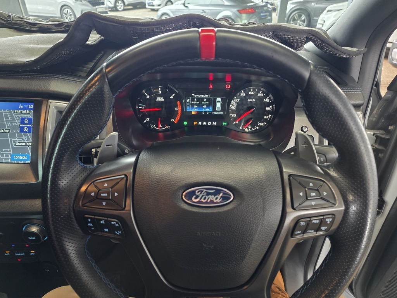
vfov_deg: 58.9
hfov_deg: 73.9
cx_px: 198
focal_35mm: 23
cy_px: 149
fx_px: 264
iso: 500
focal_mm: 6.25
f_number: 1.7
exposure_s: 1/61
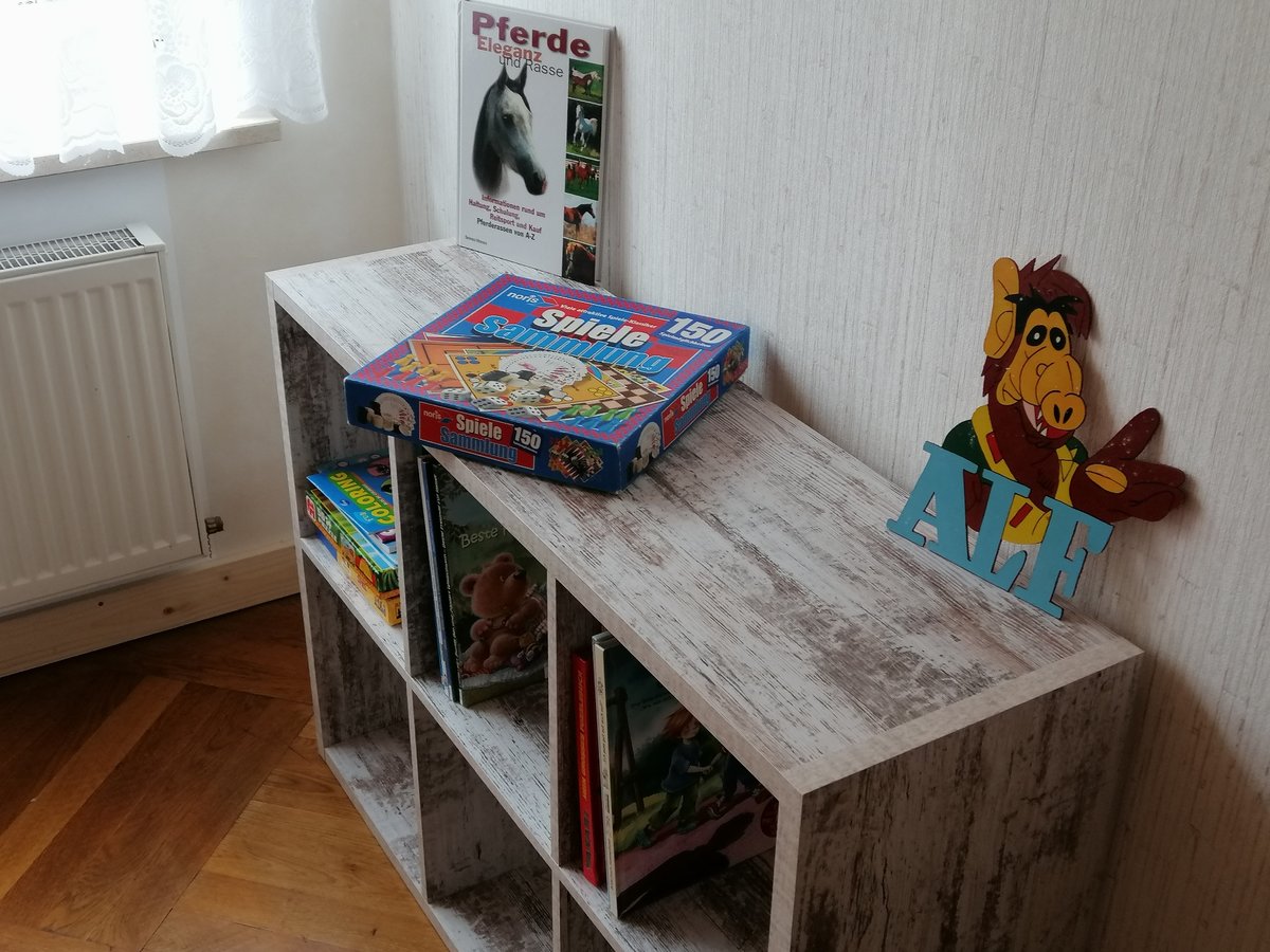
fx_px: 1504
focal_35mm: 41
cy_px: 476
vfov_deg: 35.1
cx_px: 635
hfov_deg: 45.8
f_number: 1.8
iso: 160
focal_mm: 3.95
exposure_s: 1/60
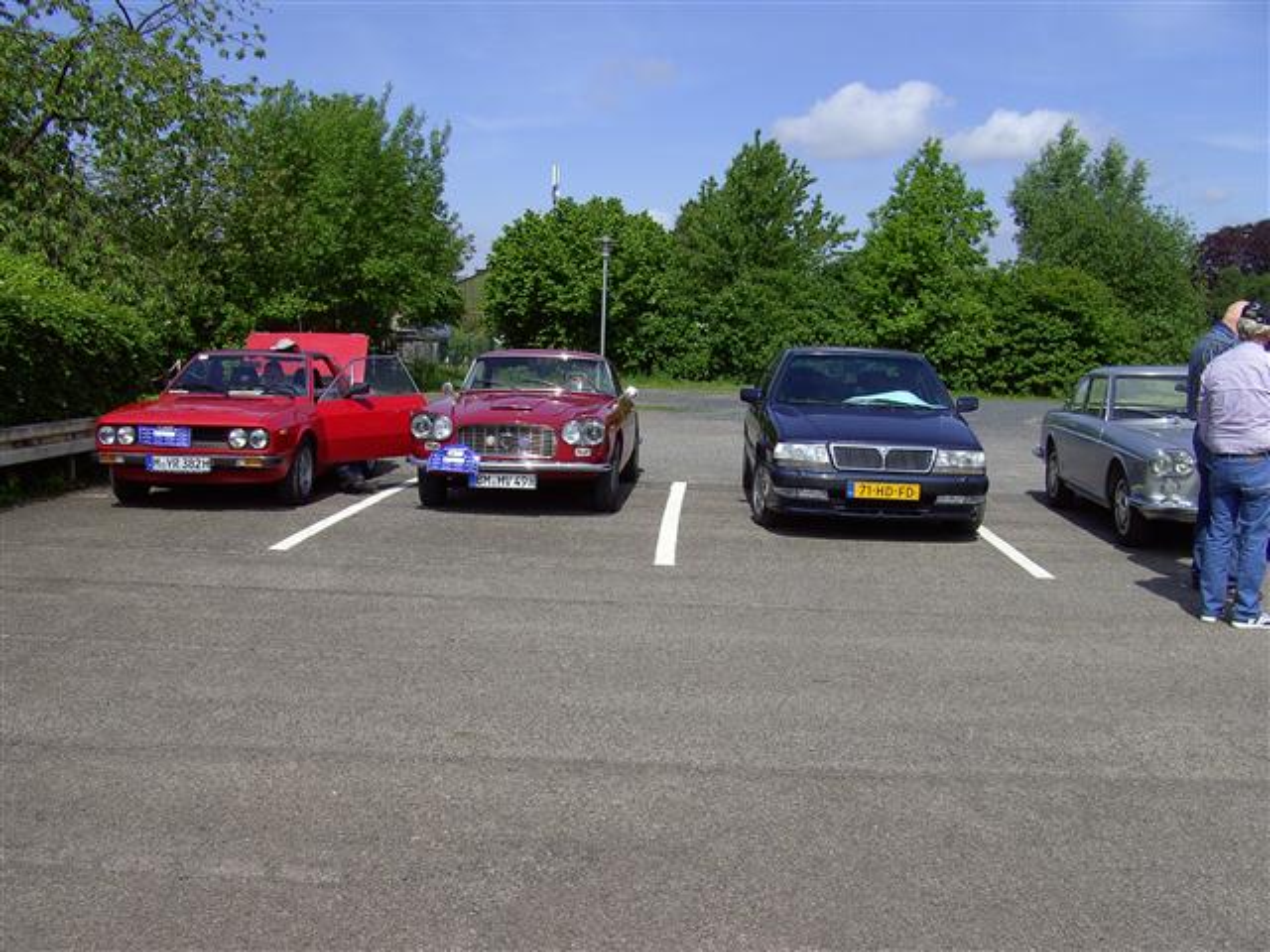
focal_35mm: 37
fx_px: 1357
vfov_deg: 38.7
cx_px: 635
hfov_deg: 50.1
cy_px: 476
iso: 64
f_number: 4.8
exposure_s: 1/700
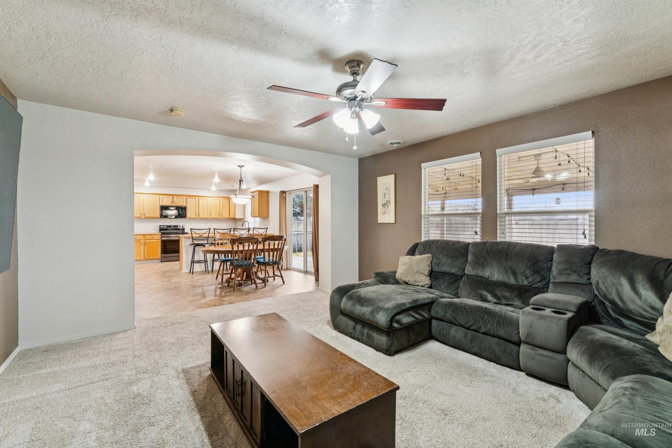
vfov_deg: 75.1
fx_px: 291
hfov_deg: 98.2
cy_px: 224
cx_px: 336
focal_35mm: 16
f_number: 13
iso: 400
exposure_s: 1/1.67
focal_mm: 15.6
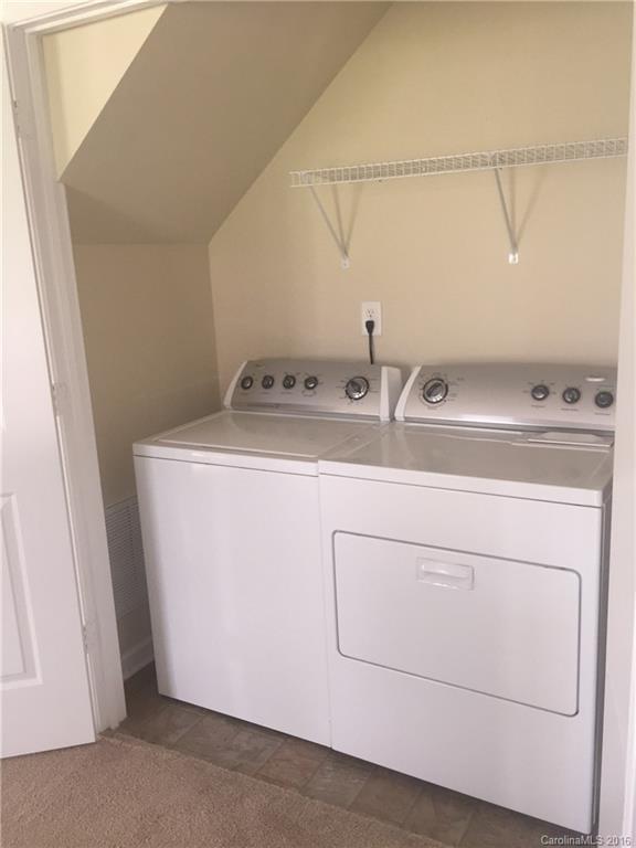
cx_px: 318
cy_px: 424
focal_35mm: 29
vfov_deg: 61.7
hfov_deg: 48.2
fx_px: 710
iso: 80
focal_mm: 4.15
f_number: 2.2
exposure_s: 1/30
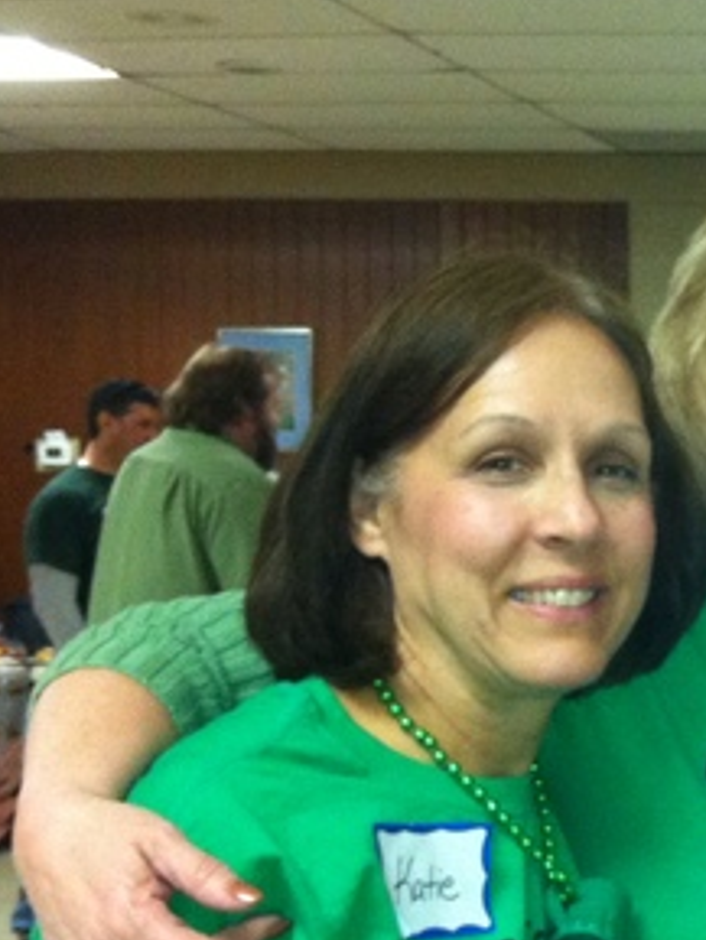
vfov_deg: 22.4
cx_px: 979
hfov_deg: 15.9
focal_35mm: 87
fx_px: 2364
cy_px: 651
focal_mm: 3.85
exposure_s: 1/15
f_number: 2.8
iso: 320
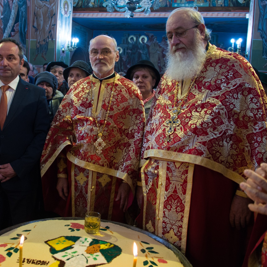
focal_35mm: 36
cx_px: 92
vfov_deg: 46.0
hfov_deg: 45.4
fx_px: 314
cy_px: 134
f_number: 3.5
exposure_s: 1/60
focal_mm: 28
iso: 2000
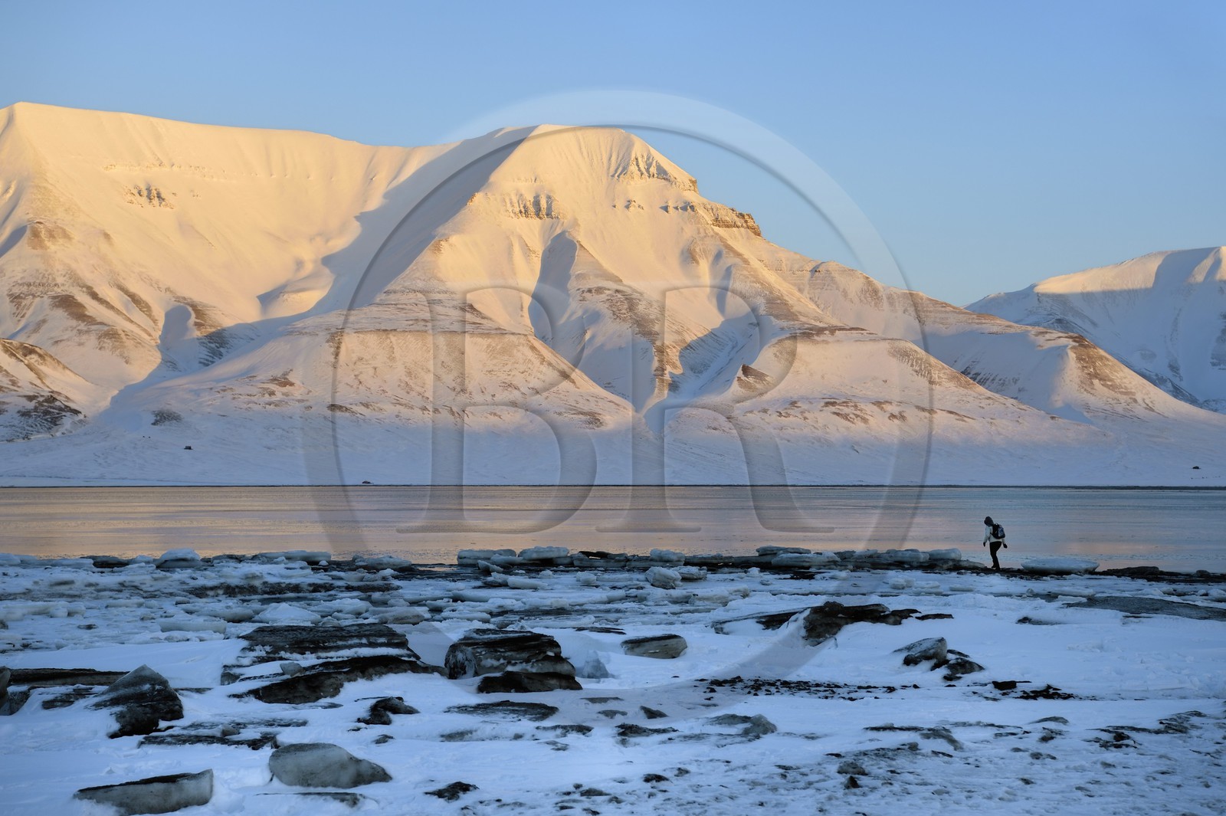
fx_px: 2042
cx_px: 613
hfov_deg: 33.4
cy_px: 408
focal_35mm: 60
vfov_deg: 22.6
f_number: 8
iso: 200
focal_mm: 60
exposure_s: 1/200
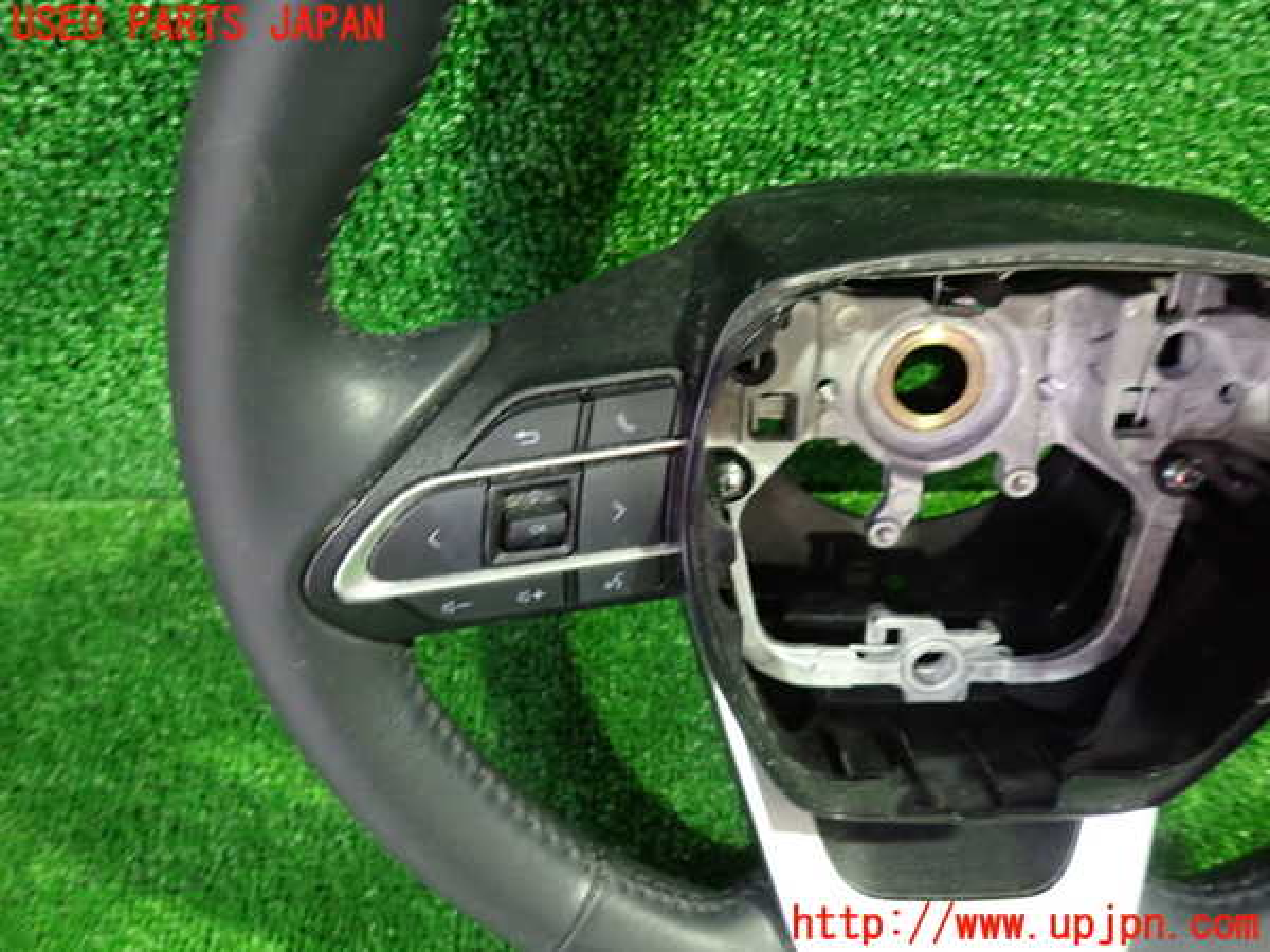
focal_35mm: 25
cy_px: 476
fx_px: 917
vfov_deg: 54.9
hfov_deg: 69.4
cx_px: 635
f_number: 2
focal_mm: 4.5
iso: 800
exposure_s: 1/25
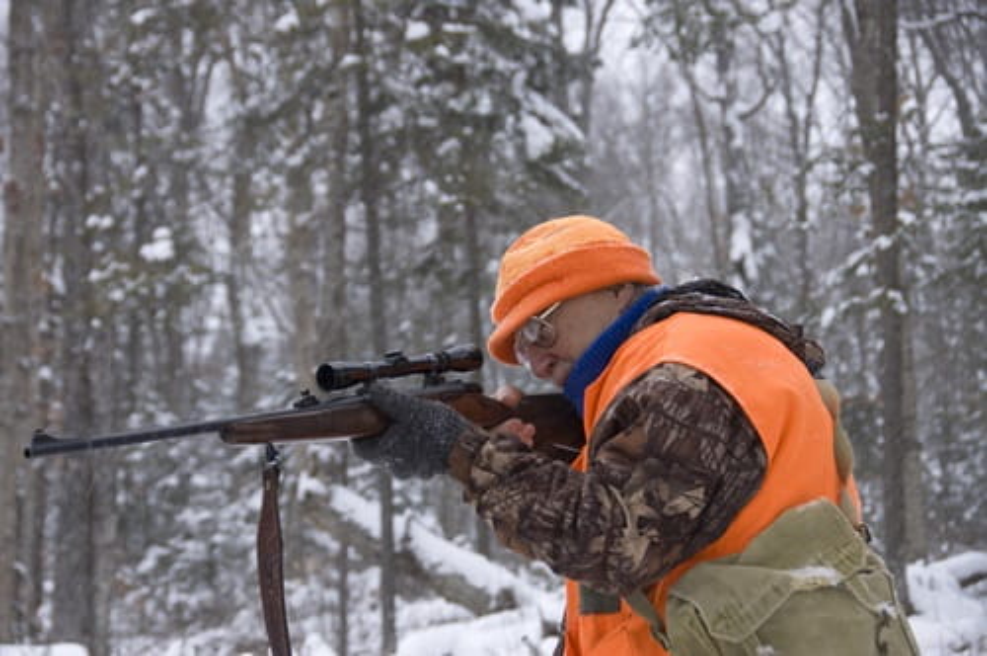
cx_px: 494
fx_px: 2875
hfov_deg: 19.5
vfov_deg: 13.0
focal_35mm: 105
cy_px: 328
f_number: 5
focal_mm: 70
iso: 200
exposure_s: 1/40
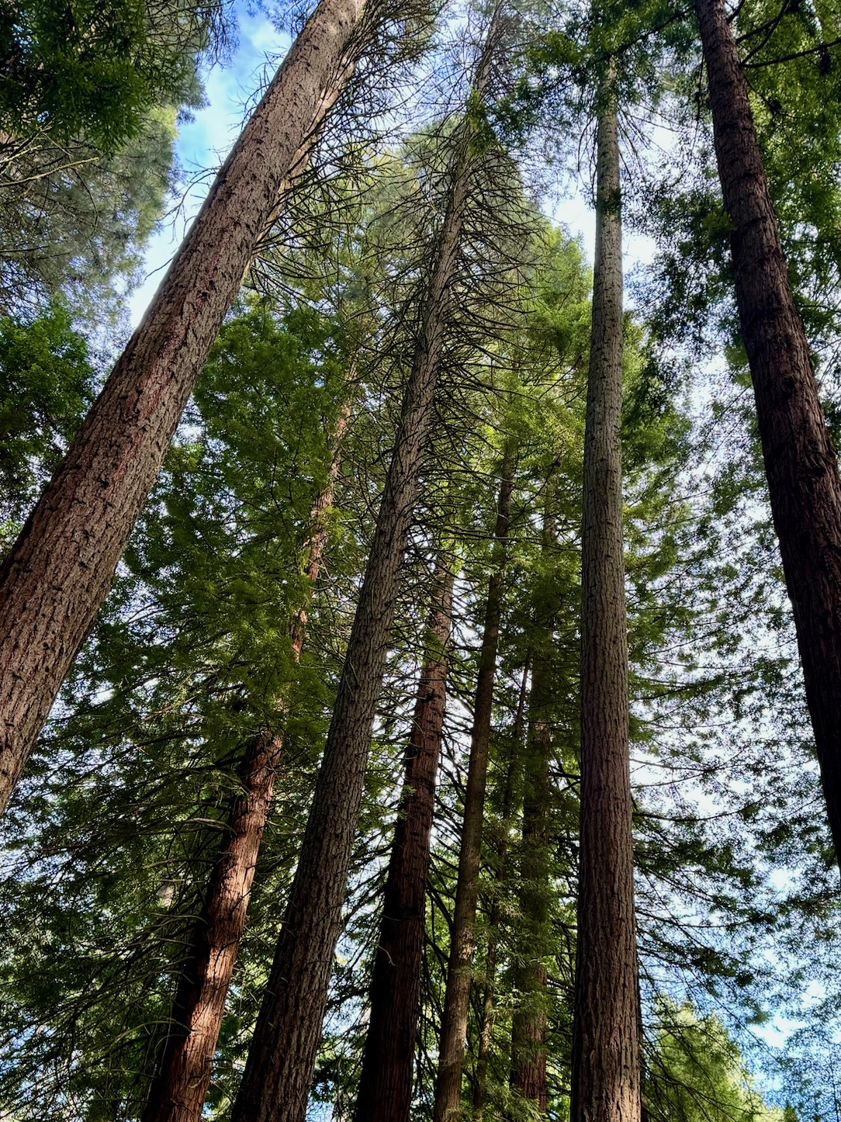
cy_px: 741
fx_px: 1102
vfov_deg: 53.0
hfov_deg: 41.5
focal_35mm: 34
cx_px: 521
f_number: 1.78
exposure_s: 1/121
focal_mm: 6.76
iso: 125
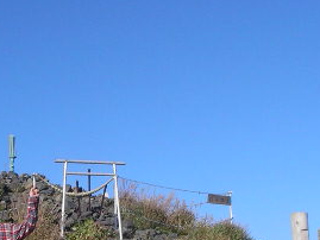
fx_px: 814
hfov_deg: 22.2
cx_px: 137
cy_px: 132
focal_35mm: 88
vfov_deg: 16.8
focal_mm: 5.7
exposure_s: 1/250
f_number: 2.8
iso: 50
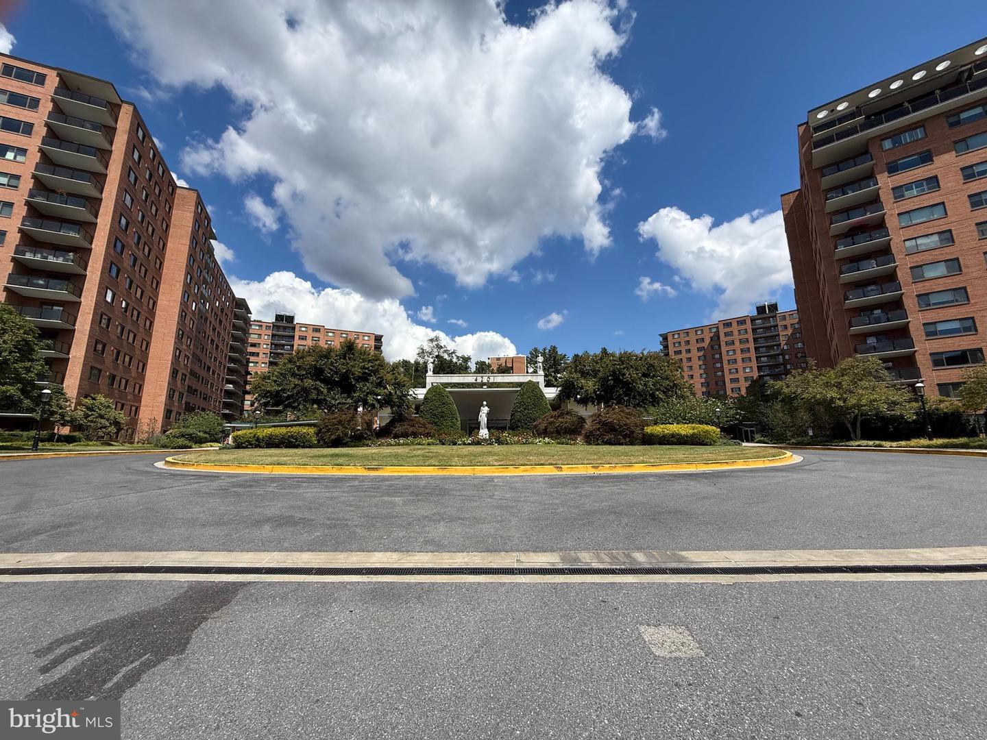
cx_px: 494
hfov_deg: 102.1
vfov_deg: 85.7
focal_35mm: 14
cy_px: 370
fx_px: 399
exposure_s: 1/2976
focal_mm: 2.22
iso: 50
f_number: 2.2
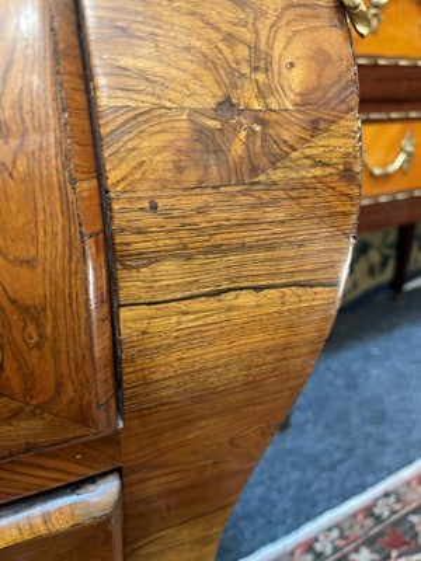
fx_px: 422
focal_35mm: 26
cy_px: 280
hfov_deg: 53.1
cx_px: 210
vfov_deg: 67.3
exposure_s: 1/33
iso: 400
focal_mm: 5.1
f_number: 1.6
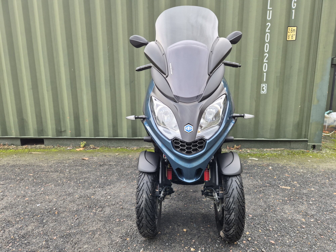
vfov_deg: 58.9
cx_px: 168
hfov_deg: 73.9
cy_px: 126
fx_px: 223
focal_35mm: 23
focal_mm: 5.4
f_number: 1.8
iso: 125
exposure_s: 1/180
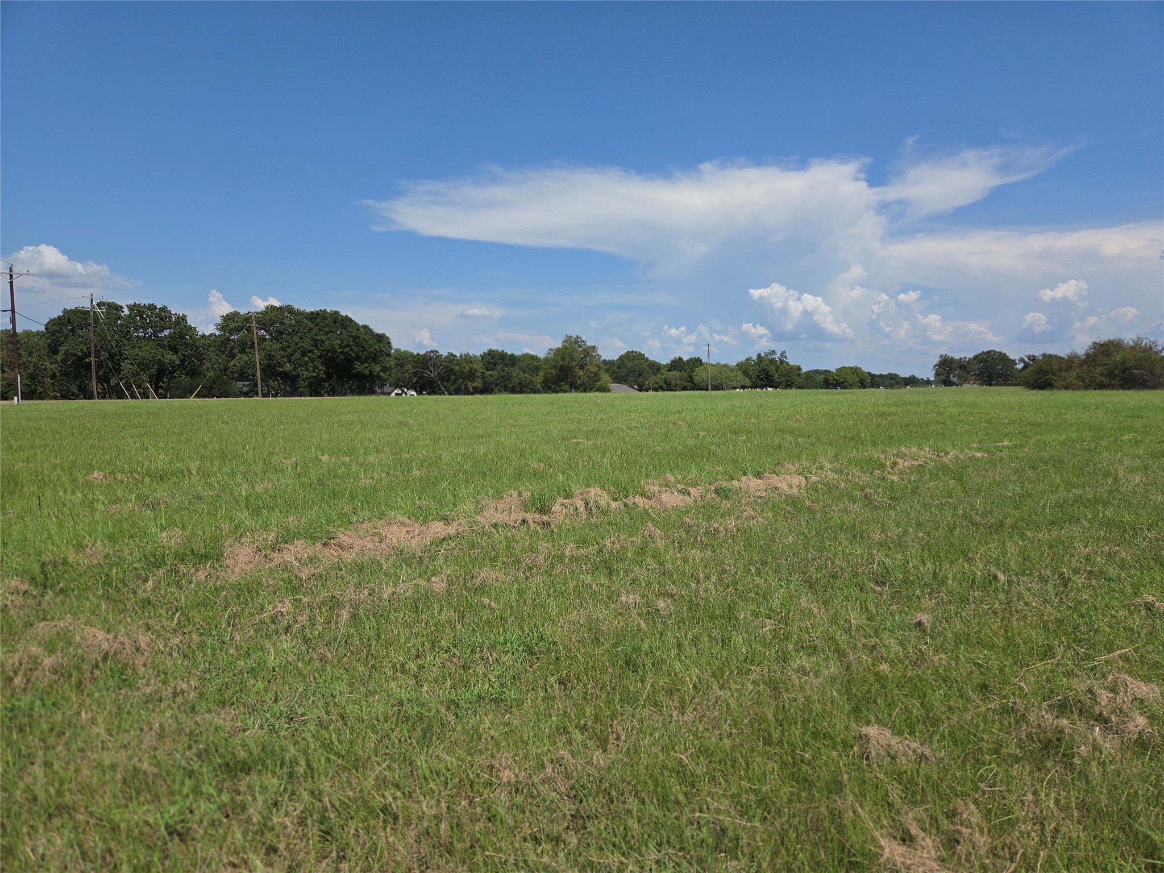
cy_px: 436
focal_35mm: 23
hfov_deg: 73.9
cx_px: 582
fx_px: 773
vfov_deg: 58.9
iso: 64
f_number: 1.8
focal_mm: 5.4
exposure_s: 1/7891
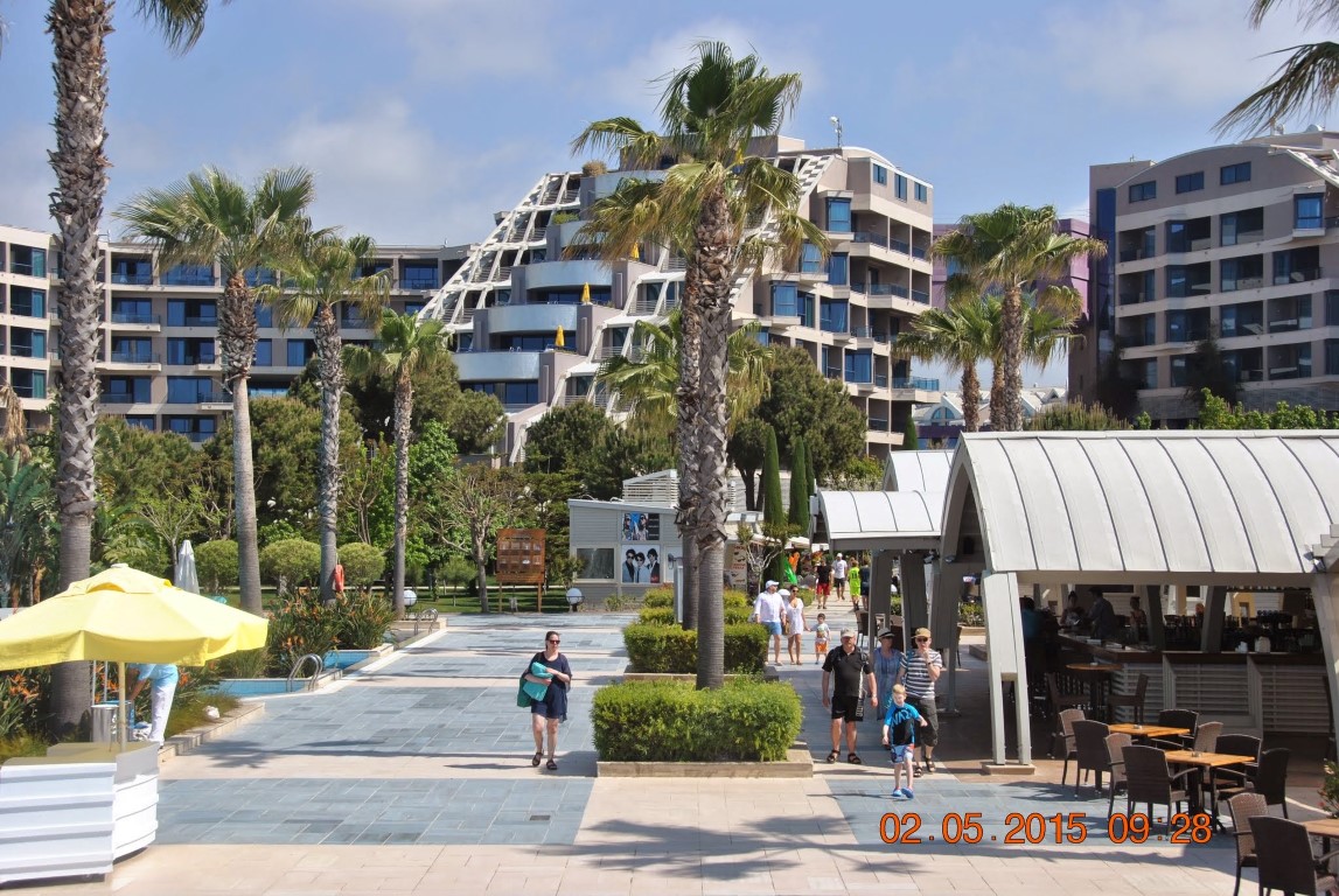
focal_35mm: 54
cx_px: 670
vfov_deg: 25.1
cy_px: 448
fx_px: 2011
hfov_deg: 36.8
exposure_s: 1/250
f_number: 8
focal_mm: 36
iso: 100
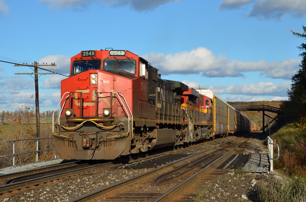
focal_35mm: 68
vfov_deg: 20.1
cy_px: 101
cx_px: 153
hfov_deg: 29.9
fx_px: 572
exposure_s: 1/320
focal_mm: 45
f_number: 9
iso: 100
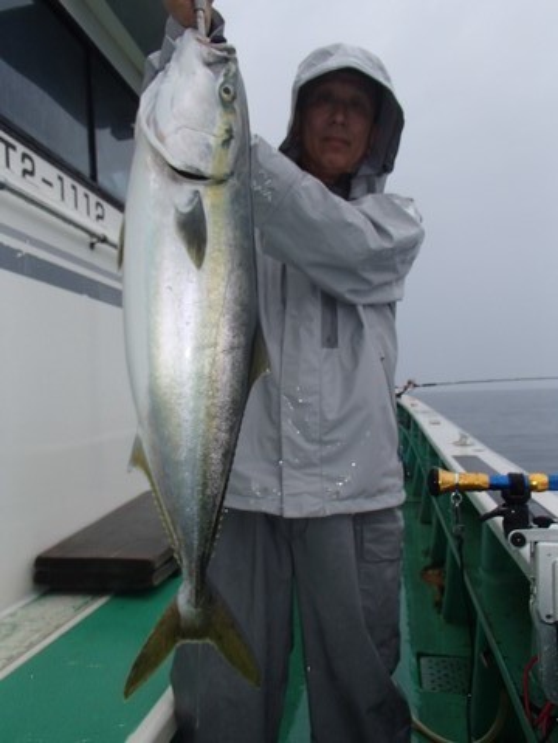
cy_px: 372
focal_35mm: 28
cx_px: 279
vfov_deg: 63.4
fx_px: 602
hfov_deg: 49.7
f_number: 11
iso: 100
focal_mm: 5
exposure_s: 1/125
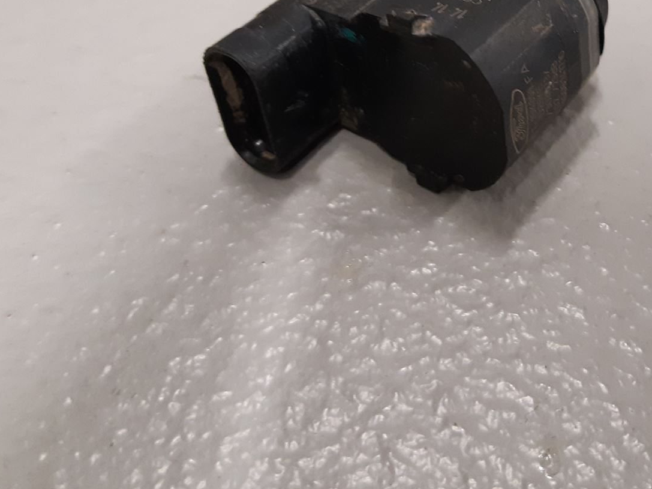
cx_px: 434
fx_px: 923
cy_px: 62
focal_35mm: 49
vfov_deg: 28.7
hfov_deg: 38.5
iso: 250
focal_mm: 3.93
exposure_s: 1/50
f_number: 1.7
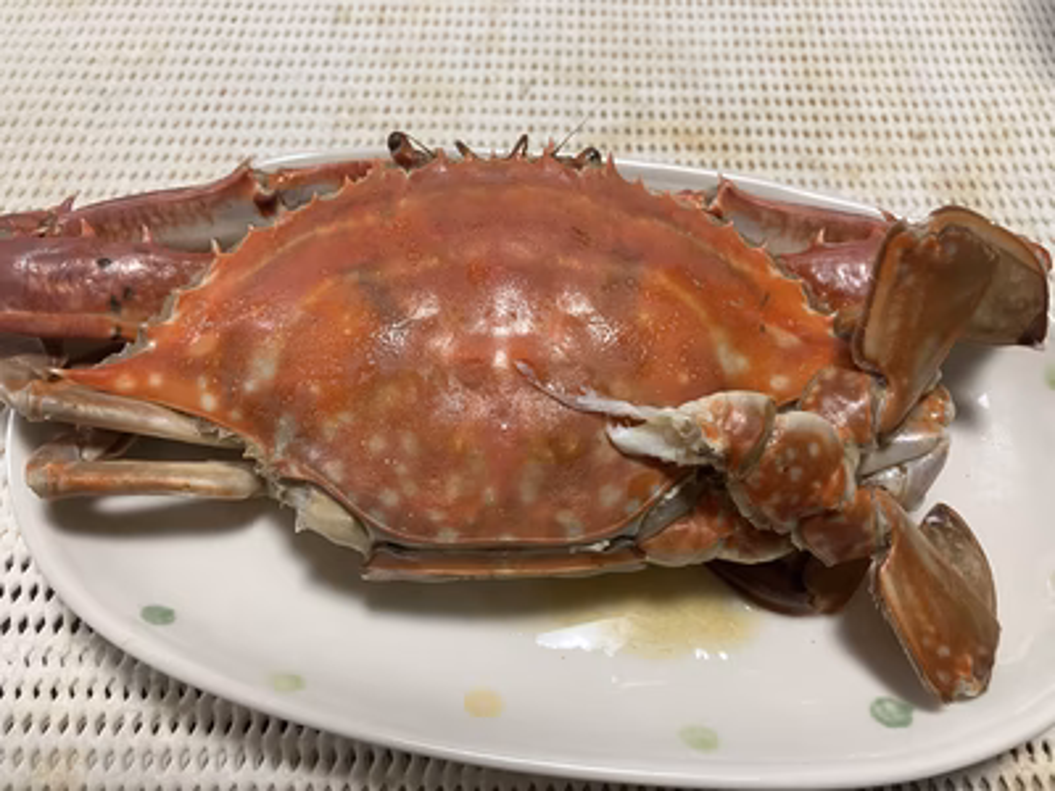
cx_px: 528
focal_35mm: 28
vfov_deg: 49.7
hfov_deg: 63.4
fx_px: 853
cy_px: 396
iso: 100
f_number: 1.8
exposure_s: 1/60
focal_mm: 3.99
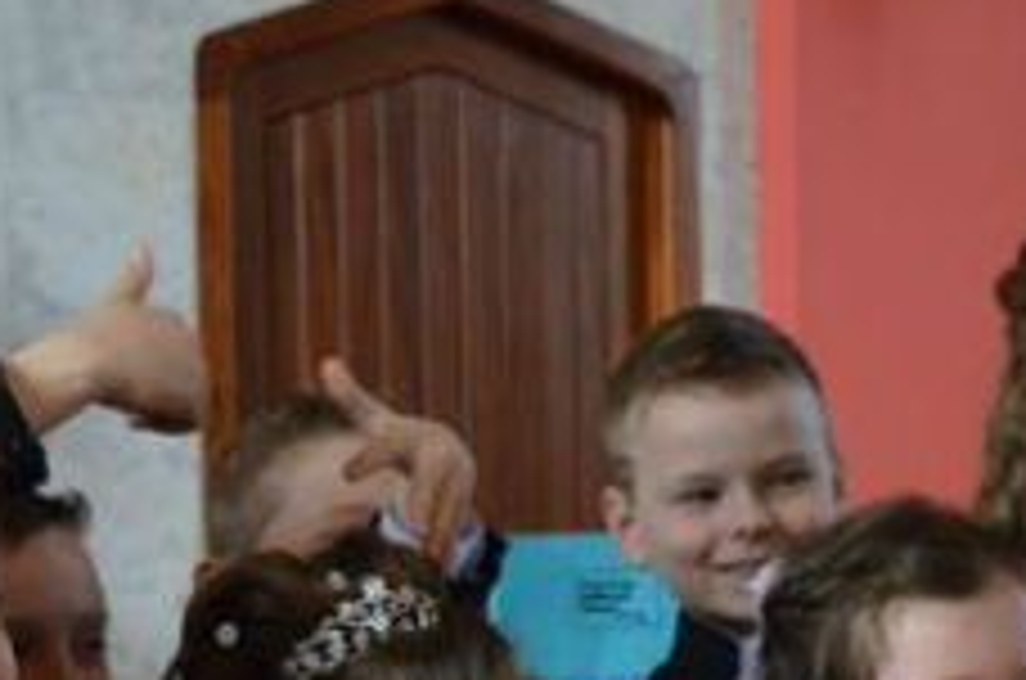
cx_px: 882
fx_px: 4408
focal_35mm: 155
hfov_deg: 13.2
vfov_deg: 8.5
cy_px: 1198
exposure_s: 1/80
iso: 400
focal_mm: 24
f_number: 4.5
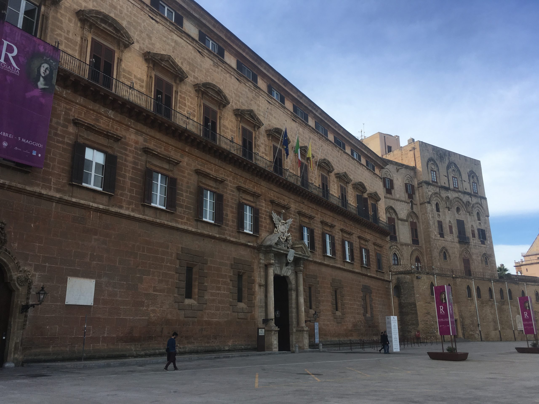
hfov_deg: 61.7
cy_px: 202
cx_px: 270
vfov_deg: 48.2
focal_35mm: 29
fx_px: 452
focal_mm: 4.15
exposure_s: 1/818
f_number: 2.2
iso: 25
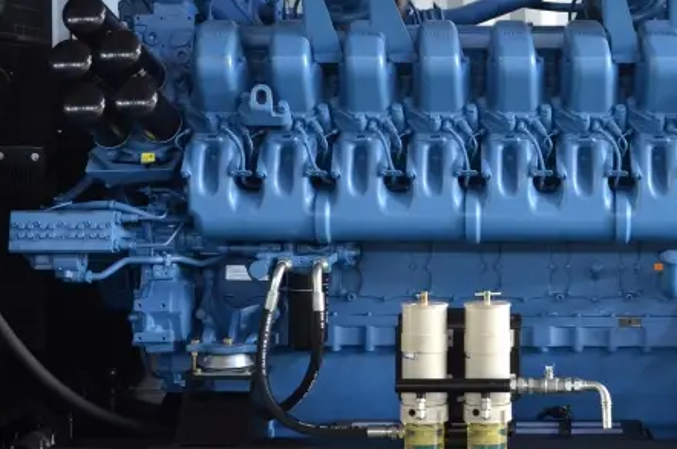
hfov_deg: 26.3
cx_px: 528
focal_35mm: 76
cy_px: 149
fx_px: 1427
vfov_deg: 17.8
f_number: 4
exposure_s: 1/30
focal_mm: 28
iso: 640
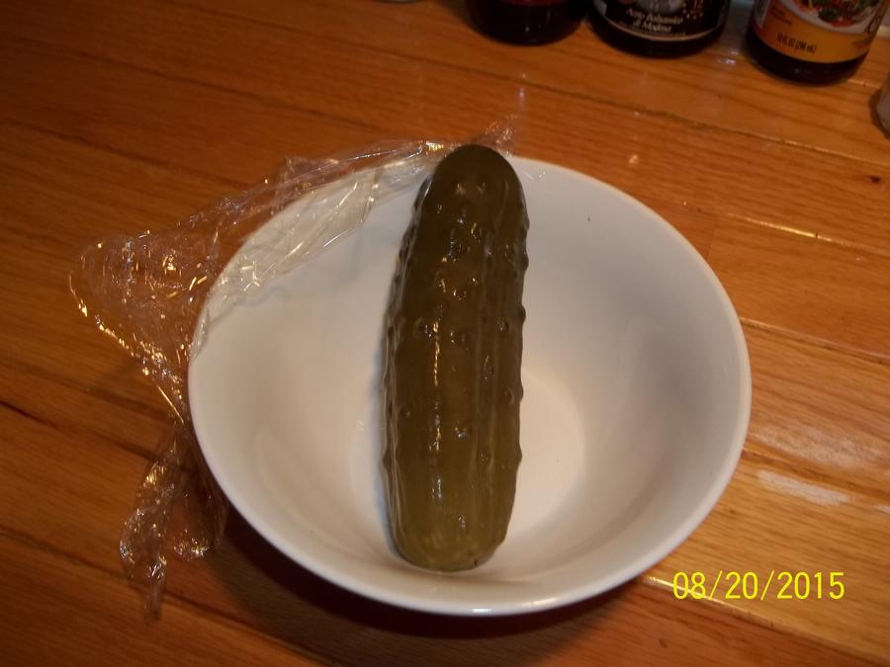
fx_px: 823
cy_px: 334
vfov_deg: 44.2
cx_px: 445
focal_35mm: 32
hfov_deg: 56.8
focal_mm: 5.7
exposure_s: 1/30
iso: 64
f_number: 2.9
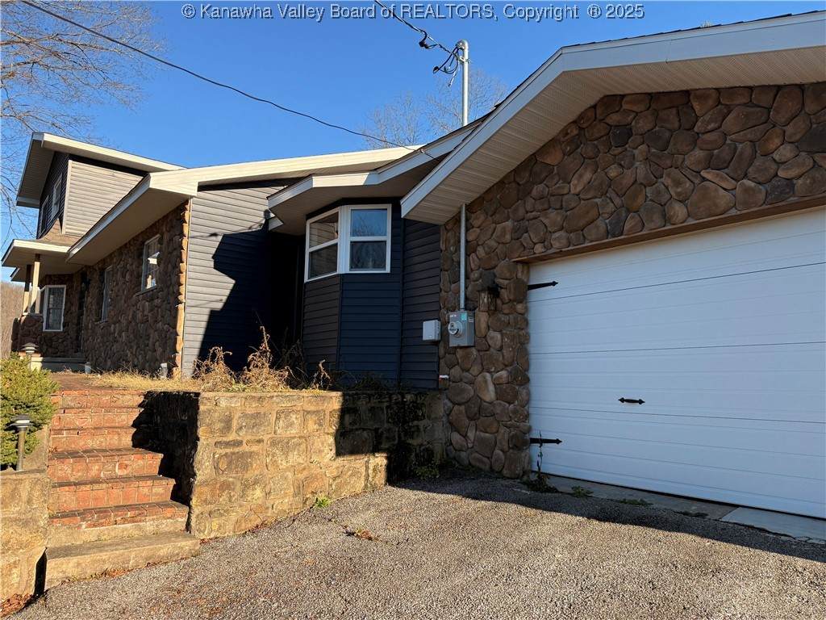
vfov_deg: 56.8
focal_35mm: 24
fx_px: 573
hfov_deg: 71.6
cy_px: 310
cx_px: 413
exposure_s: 1/2169
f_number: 1.78
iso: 100
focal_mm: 6.76
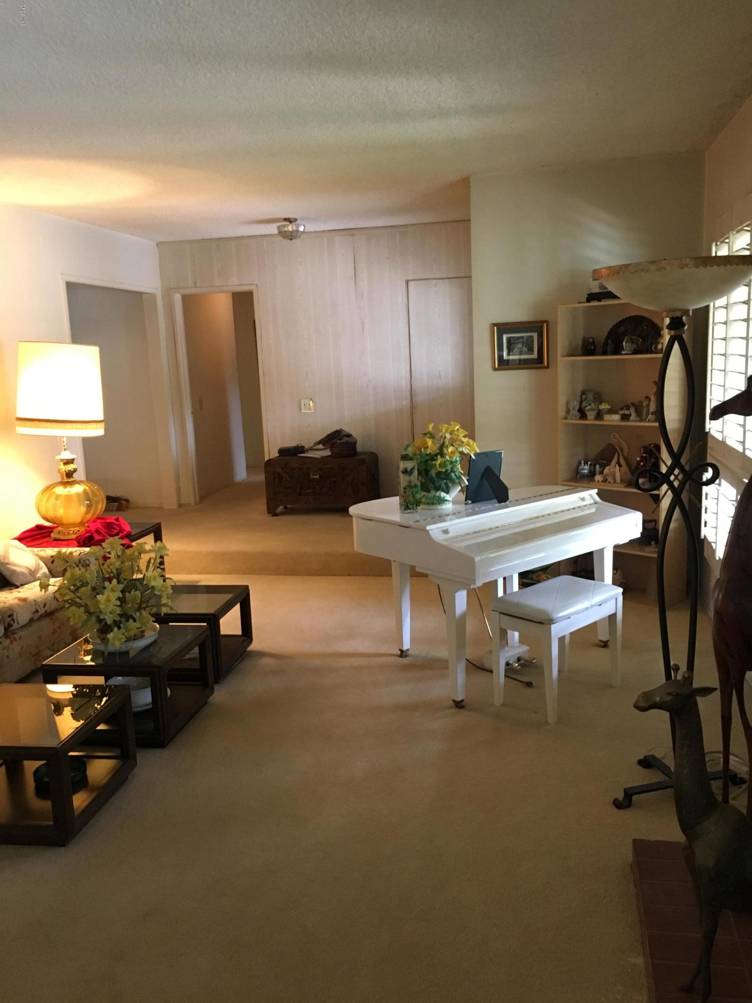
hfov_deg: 48.2
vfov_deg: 61.7
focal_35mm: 29
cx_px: 376
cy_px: 502
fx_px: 840
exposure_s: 1/24
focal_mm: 4.15
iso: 200
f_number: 2.2
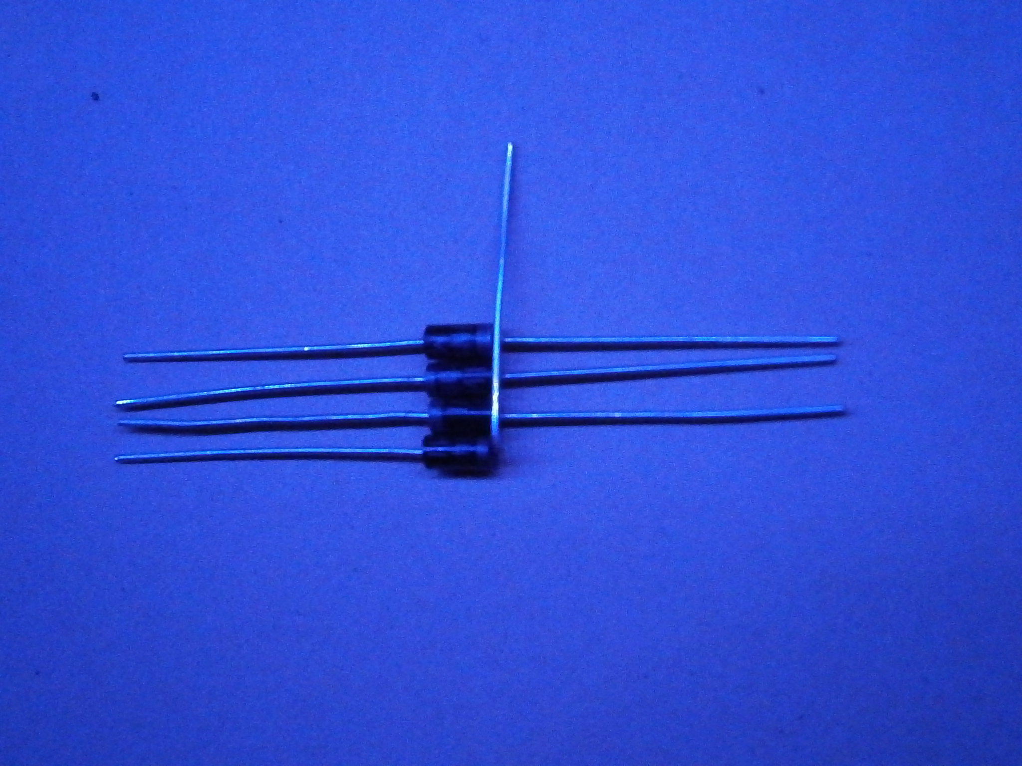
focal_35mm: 60
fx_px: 1771
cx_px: 511
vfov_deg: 24.4
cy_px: 383
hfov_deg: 32.2
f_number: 3.9
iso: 1600
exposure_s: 1/100
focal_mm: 10.7
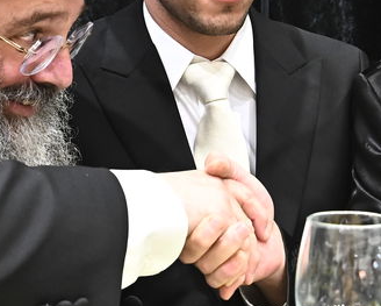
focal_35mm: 136
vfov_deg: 11.2
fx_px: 1535
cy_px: -31
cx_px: 223
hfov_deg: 14.1
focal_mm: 34
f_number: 6.3
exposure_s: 1/100
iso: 2500
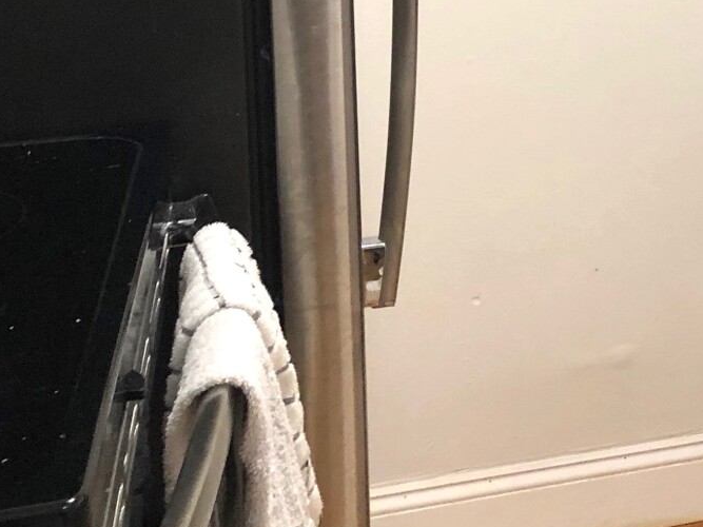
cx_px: 1026
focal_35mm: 86
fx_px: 1746
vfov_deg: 16.4
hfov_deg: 20.0
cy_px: -106
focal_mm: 3.99
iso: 40
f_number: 1.8
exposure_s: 1/20
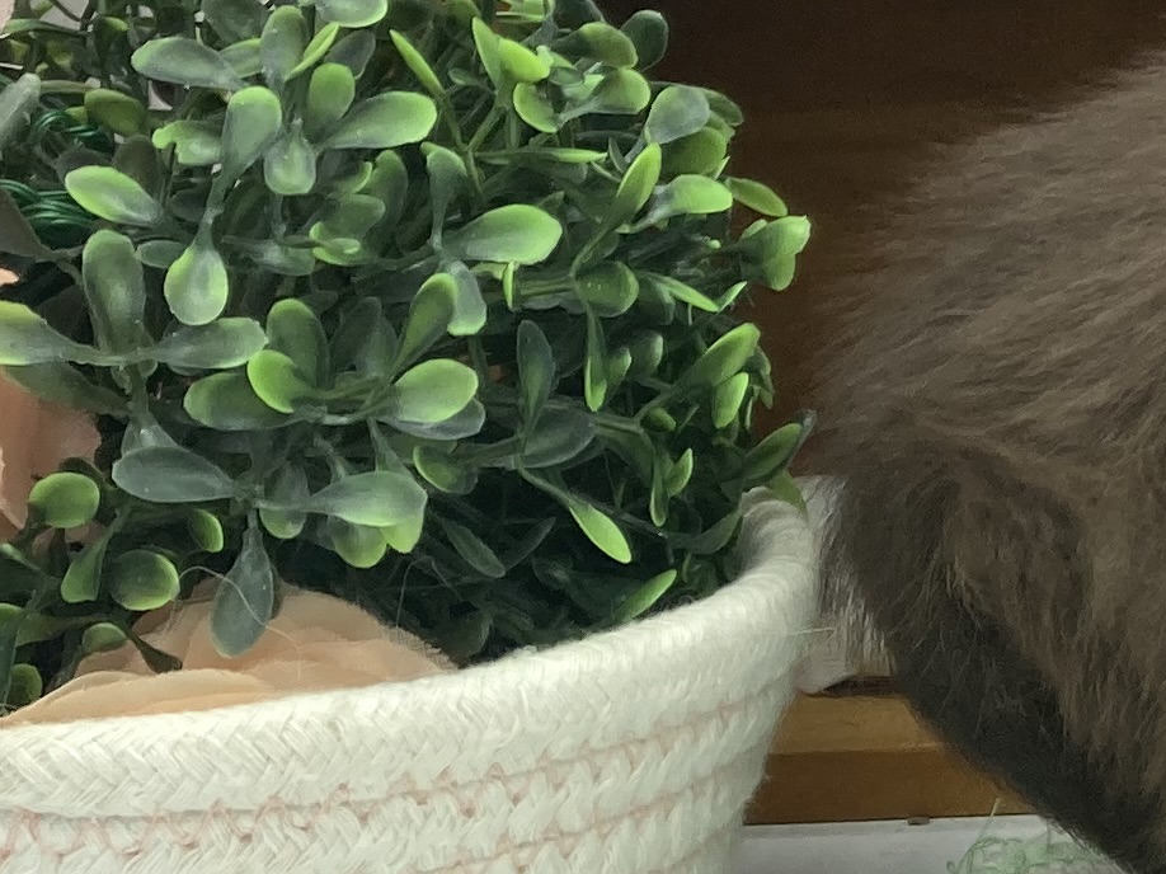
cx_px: 1951
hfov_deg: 14.5
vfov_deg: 11.9
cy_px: 0
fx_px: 4142
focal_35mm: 123
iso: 20
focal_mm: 3.99
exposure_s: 1/348
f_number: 1.8
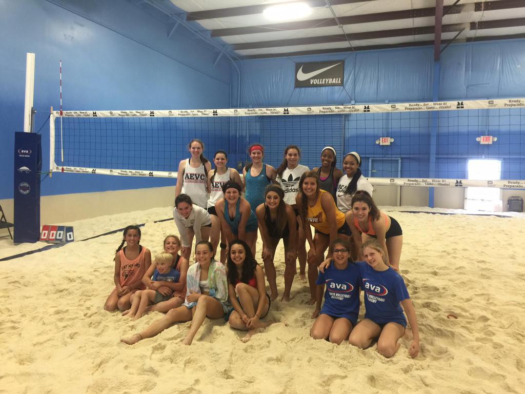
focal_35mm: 29
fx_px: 440
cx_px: 262
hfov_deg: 61.7
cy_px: 197
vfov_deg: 48.2
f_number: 2.2
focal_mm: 4.15
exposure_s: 1/15
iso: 32
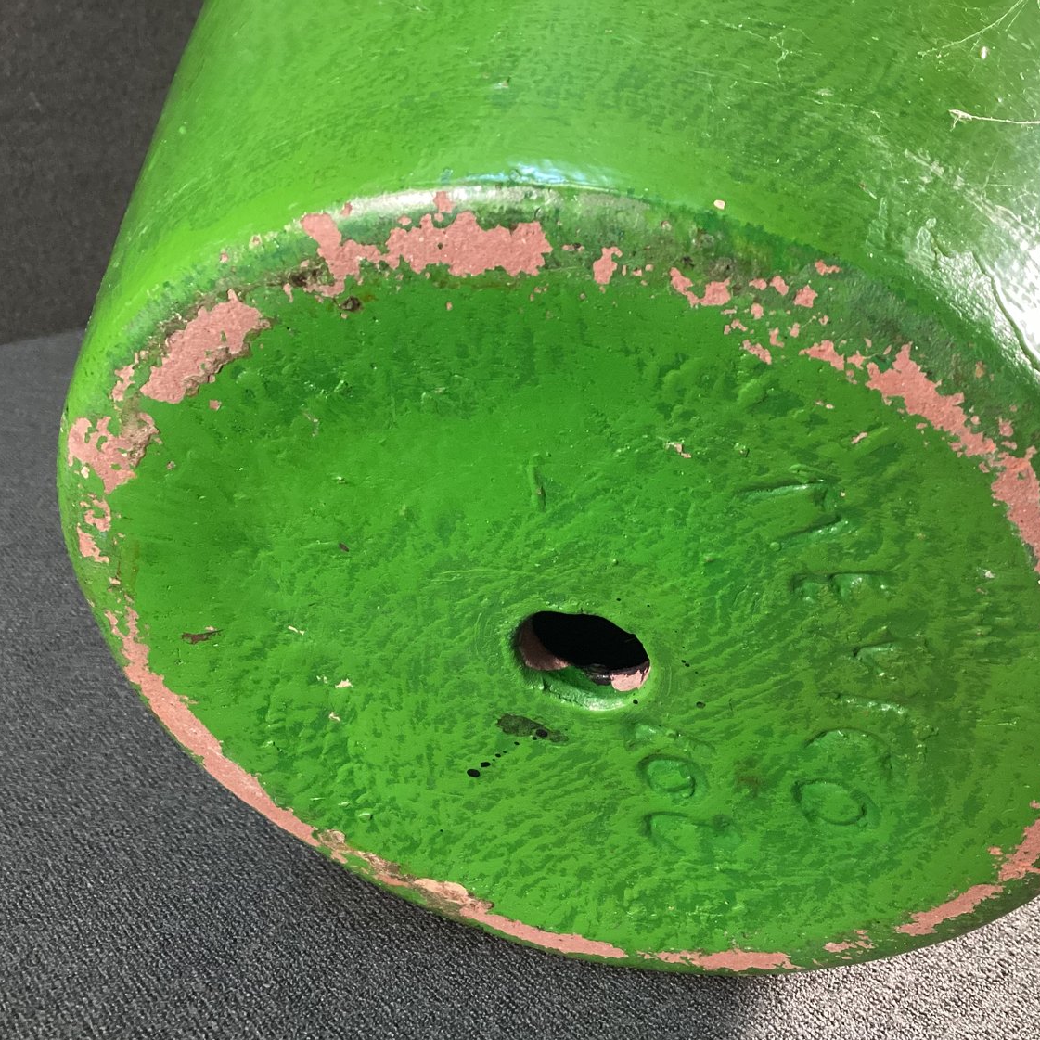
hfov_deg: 44.6
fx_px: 1258
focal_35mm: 37
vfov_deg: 44.9
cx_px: 639
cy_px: 525
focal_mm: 3.3
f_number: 2.4
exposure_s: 1/60
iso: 250
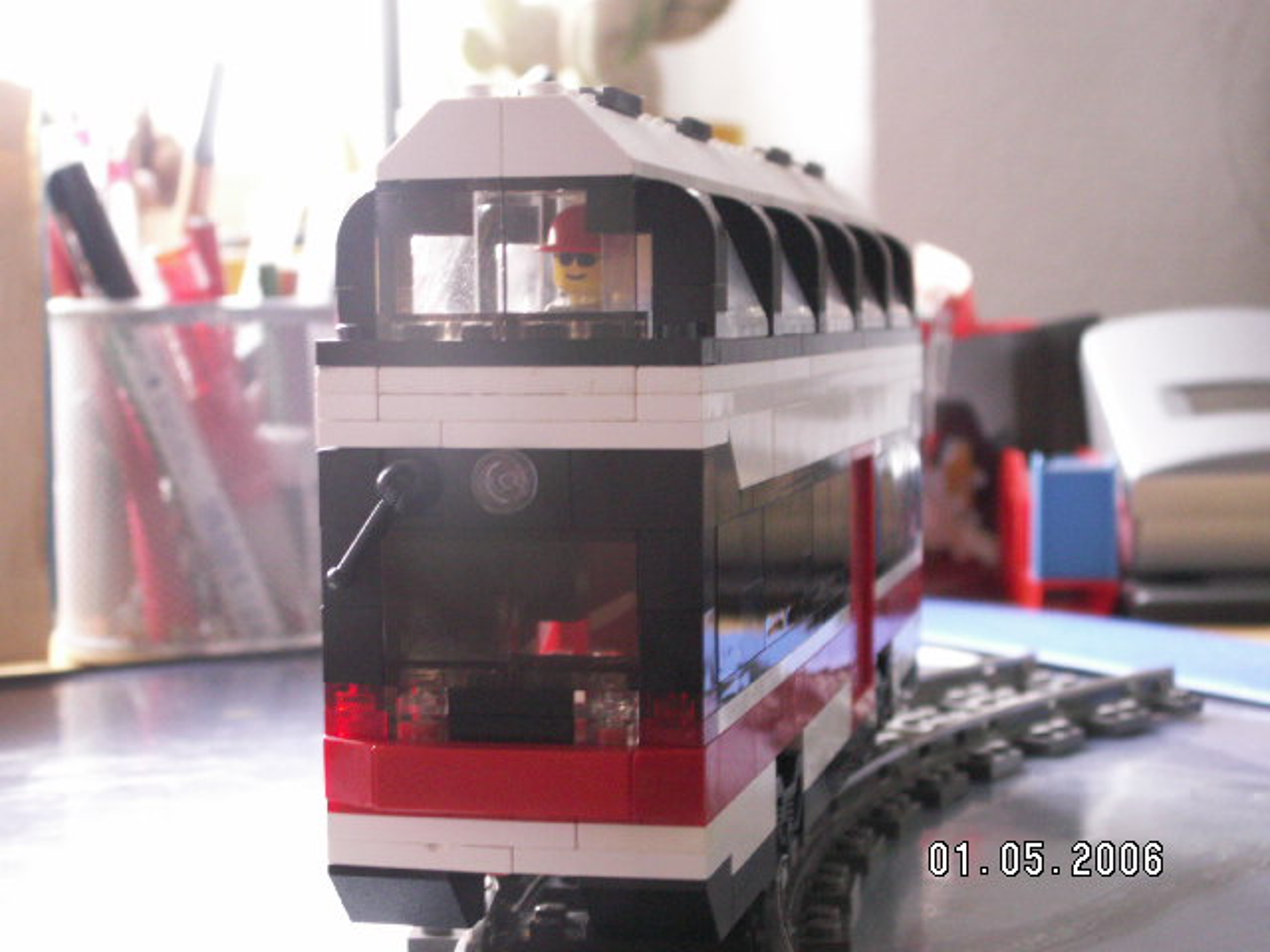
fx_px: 2275
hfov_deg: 31.2
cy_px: 476
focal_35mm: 62
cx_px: 635
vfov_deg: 23.7
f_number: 3.2
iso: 160
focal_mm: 10.28
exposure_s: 1/25
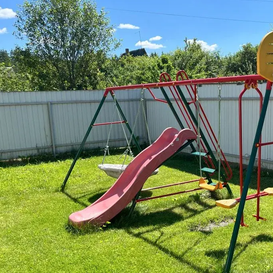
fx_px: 384
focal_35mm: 43
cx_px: 195
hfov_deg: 38.4
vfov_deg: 38.8
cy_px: 176
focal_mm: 5.1
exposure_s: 1/1695
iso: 50
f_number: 1.6
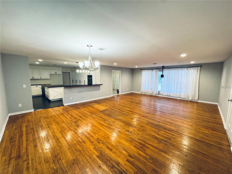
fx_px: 94
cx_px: 116
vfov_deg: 85.7
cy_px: 87
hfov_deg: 102.1
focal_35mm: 14
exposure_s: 1/60
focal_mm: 2.22
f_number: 2.2
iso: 400
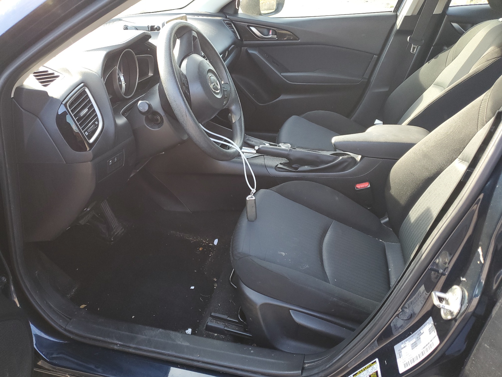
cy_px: 188
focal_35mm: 26
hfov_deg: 67.3
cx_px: 251
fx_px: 377
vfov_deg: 53.1
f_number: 1.5
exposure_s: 1/120
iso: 83
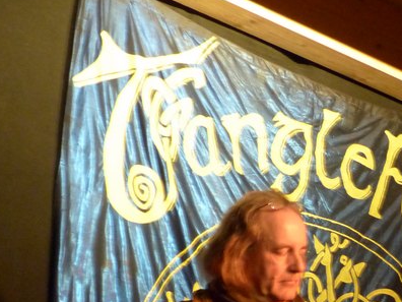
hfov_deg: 17.2
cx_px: 430
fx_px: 1289
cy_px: 313
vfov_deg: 13.1
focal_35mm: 111
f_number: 2.8
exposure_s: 1/13
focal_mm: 7.8
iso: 400
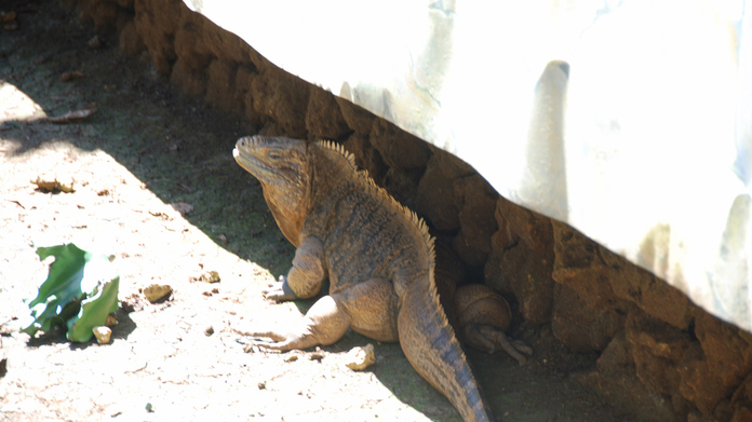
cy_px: 245
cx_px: 375
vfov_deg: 5.7
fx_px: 4256
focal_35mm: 214
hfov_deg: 10.1
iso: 100
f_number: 5.6
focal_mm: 135
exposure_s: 1/30
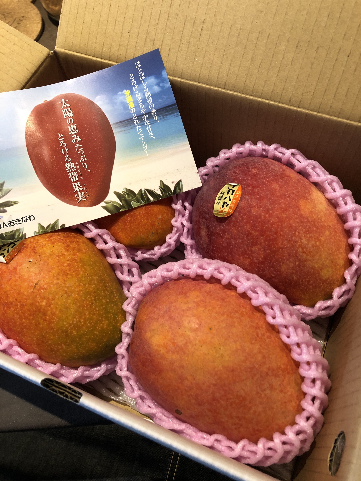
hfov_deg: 49.7
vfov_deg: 63.4
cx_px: 180
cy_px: 240
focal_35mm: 28
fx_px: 389
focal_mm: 3.99
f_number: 1.8
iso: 40
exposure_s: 1/20
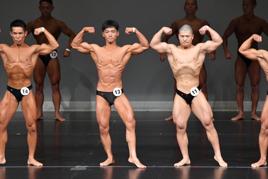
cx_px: 134
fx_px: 2344
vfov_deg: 4.4
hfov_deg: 6.5
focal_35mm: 315
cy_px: 90
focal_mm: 210
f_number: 5.6
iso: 4000
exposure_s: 1/400
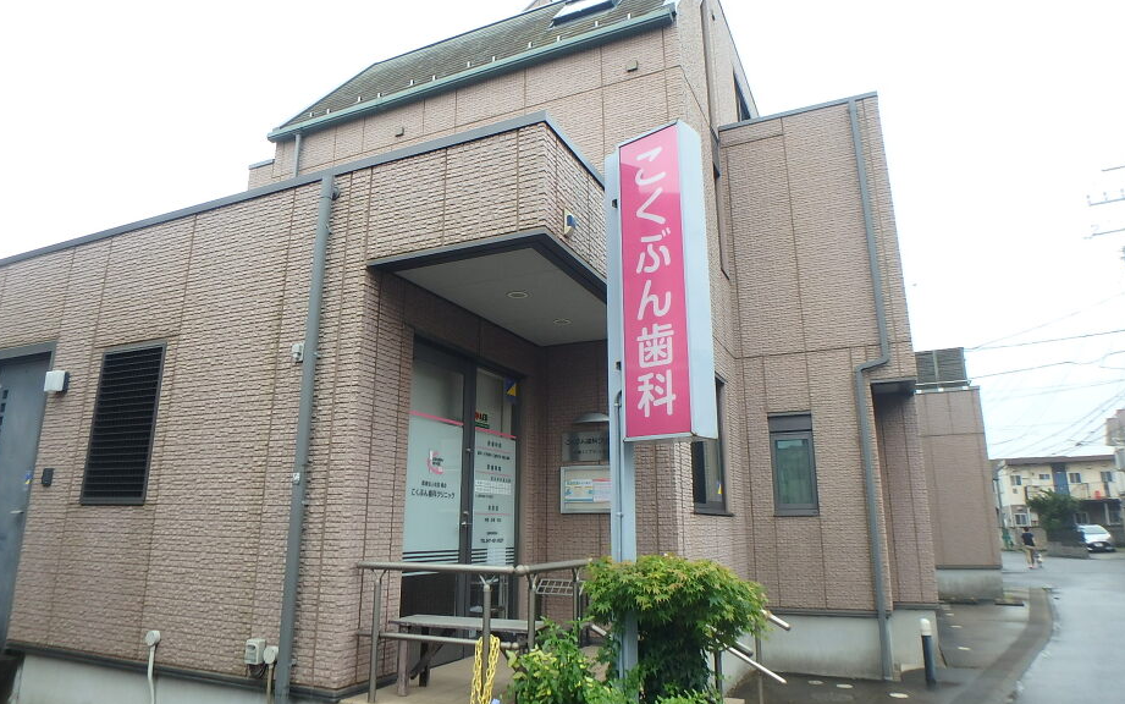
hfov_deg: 77.1
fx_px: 705
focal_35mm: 23
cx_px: 548
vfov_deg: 53.0
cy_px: 363
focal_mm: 3.7
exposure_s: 1/80
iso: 125
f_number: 3.5
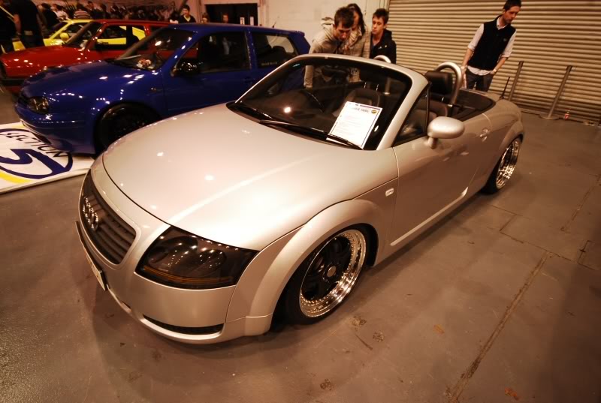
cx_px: 300
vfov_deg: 67.6
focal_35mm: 18
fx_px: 301
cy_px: 202
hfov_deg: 89.9
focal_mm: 12
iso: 400
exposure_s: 1/13
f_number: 5.6
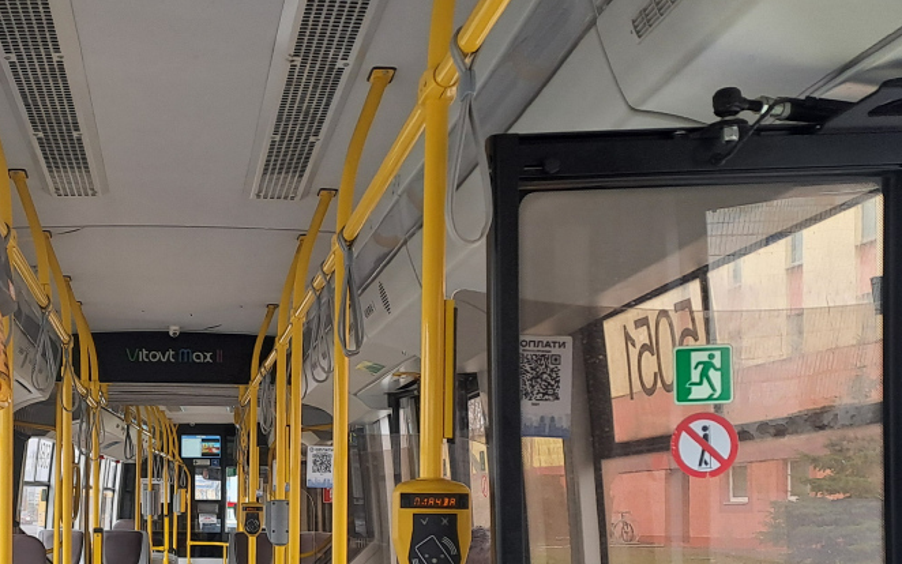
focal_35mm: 52
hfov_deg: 37.6
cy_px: 476
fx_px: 1279
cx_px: 195
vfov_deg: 24.4
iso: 32
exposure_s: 1/50
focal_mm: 4.65
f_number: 1.8
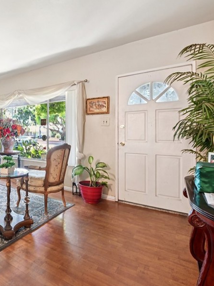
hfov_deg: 52.8
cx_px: 28
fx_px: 190
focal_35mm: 23
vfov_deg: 73.9
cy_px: 134
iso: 250
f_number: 8
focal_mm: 14
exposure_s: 1/2.5
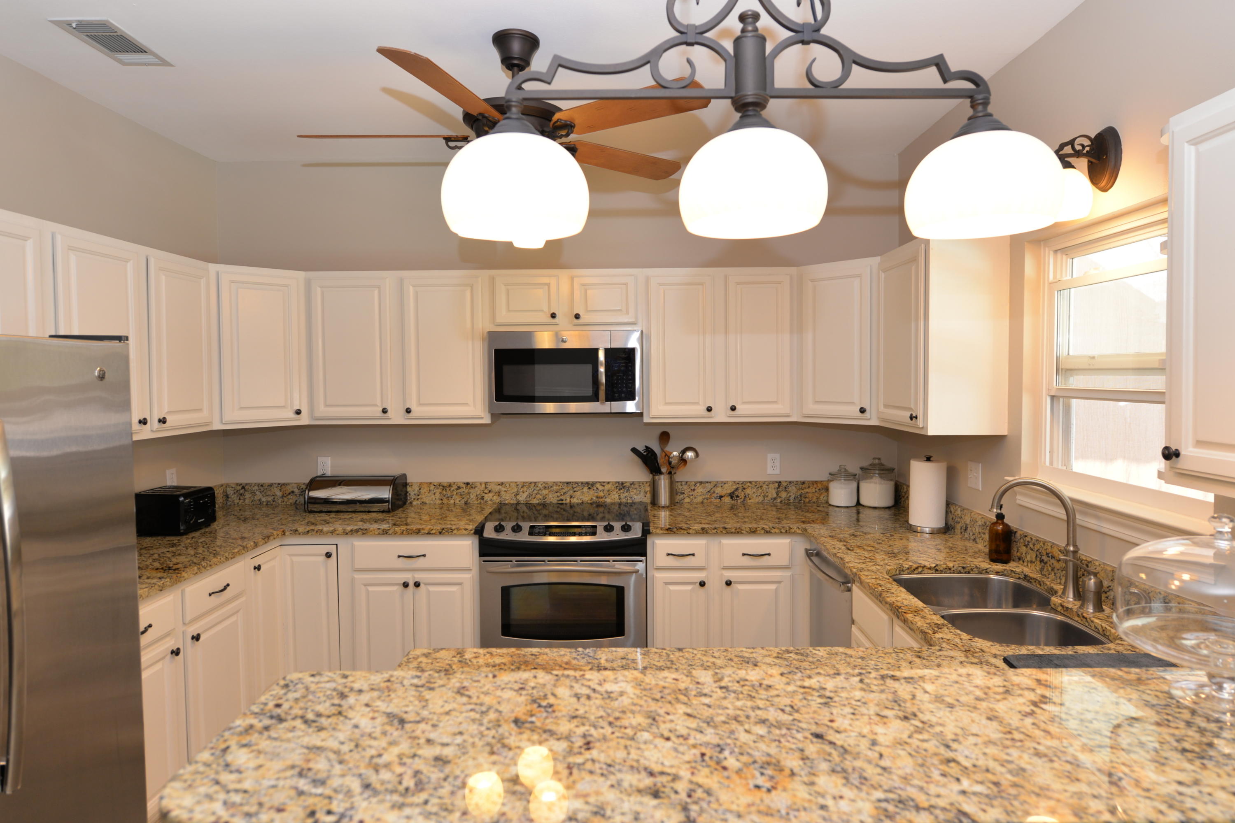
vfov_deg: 61.9
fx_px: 686
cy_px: 412
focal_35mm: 20
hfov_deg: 84.0
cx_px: 618
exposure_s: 1/60
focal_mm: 20
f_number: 4
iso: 360
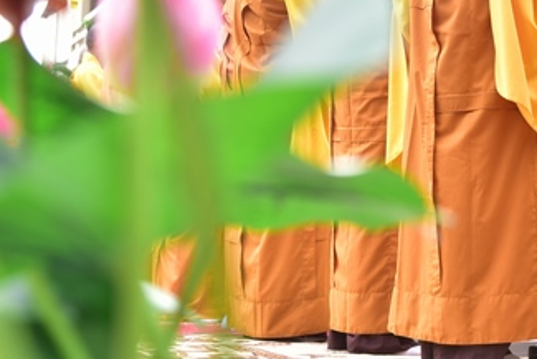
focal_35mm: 96
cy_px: 7
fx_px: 1433
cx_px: 377
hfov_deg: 21.1
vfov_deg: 14.1
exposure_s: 1/50
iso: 125
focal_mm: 48
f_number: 5.6
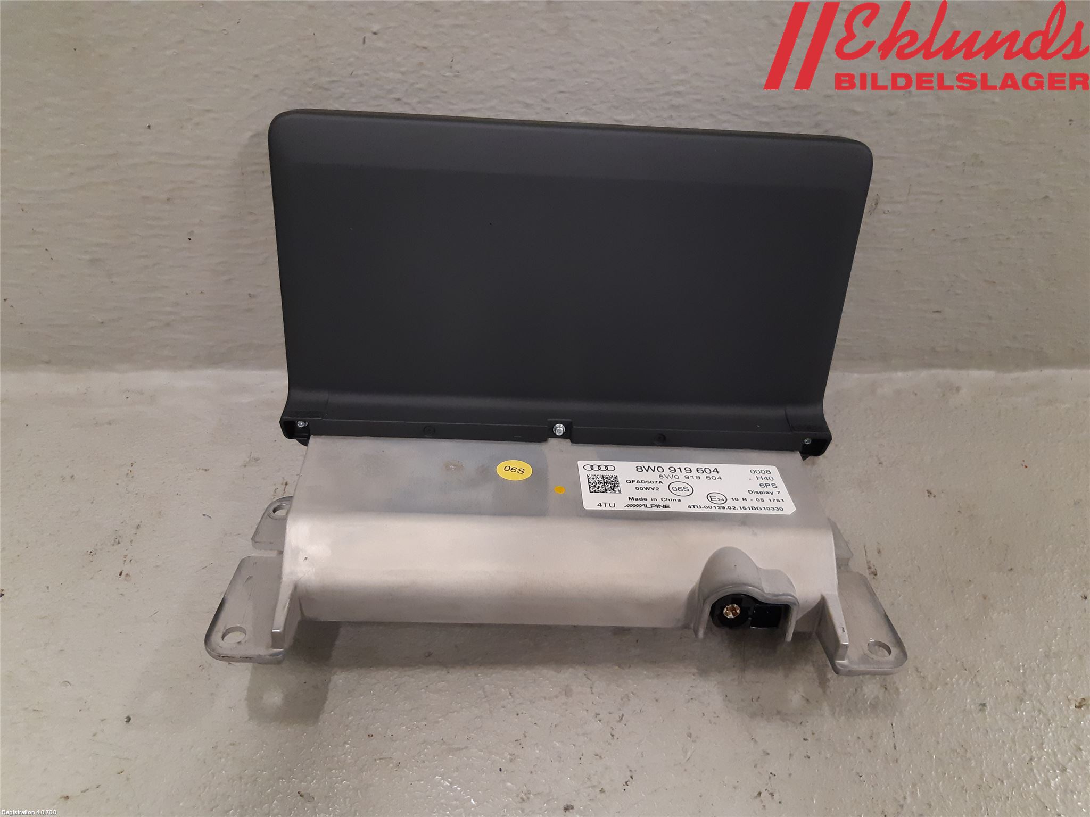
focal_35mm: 26
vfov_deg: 53.1
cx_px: 545
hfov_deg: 67.3
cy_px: 408
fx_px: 819
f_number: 1.7
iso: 250
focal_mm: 3.93
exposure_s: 1/50
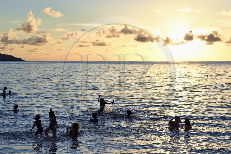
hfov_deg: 28.8
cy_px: 77
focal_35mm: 70
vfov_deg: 19.4
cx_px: 116
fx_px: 449
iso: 200
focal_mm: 70
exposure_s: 1/500
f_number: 8
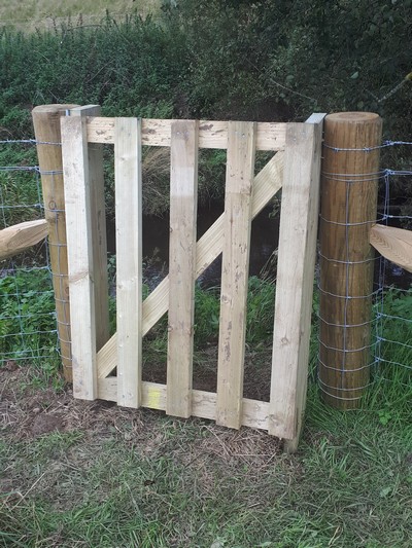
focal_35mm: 27
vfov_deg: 65.3
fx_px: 428
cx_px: 206
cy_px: 274
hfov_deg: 51.4
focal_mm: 3.6
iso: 40
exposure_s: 1/219
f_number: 1.9
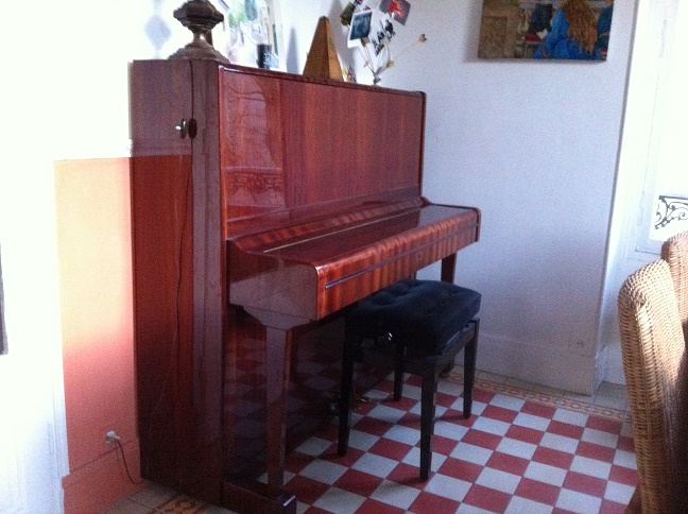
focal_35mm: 35
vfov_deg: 40.6
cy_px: 257
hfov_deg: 52.7
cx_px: 344
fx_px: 695
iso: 800
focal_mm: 3.85
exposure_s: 1/15
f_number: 2.8
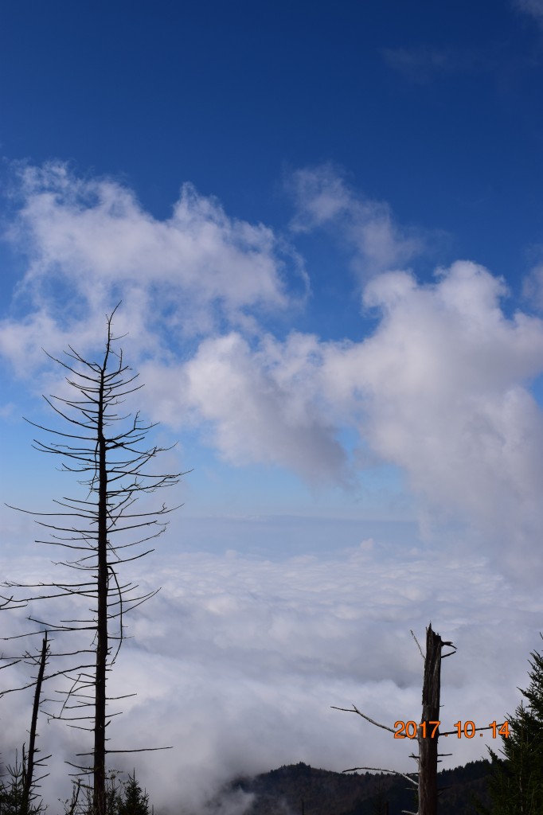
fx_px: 1019
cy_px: 408
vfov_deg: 43.6
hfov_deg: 29.8
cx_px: 272
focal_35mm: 45
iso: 200
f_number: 11
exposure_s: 1/640
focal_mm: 30
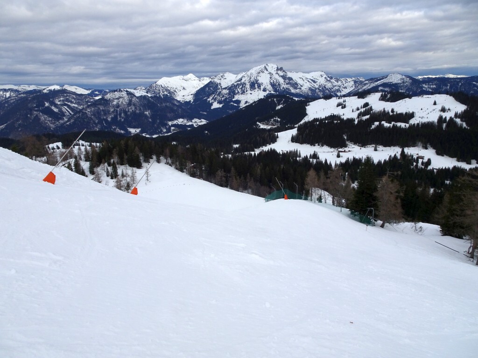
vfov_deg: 56.8
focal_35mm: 24
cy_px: 179
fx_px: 331
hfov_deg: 71.6
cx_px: 239
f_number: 3.5
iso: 80
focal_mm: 4.1
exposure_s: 1/640
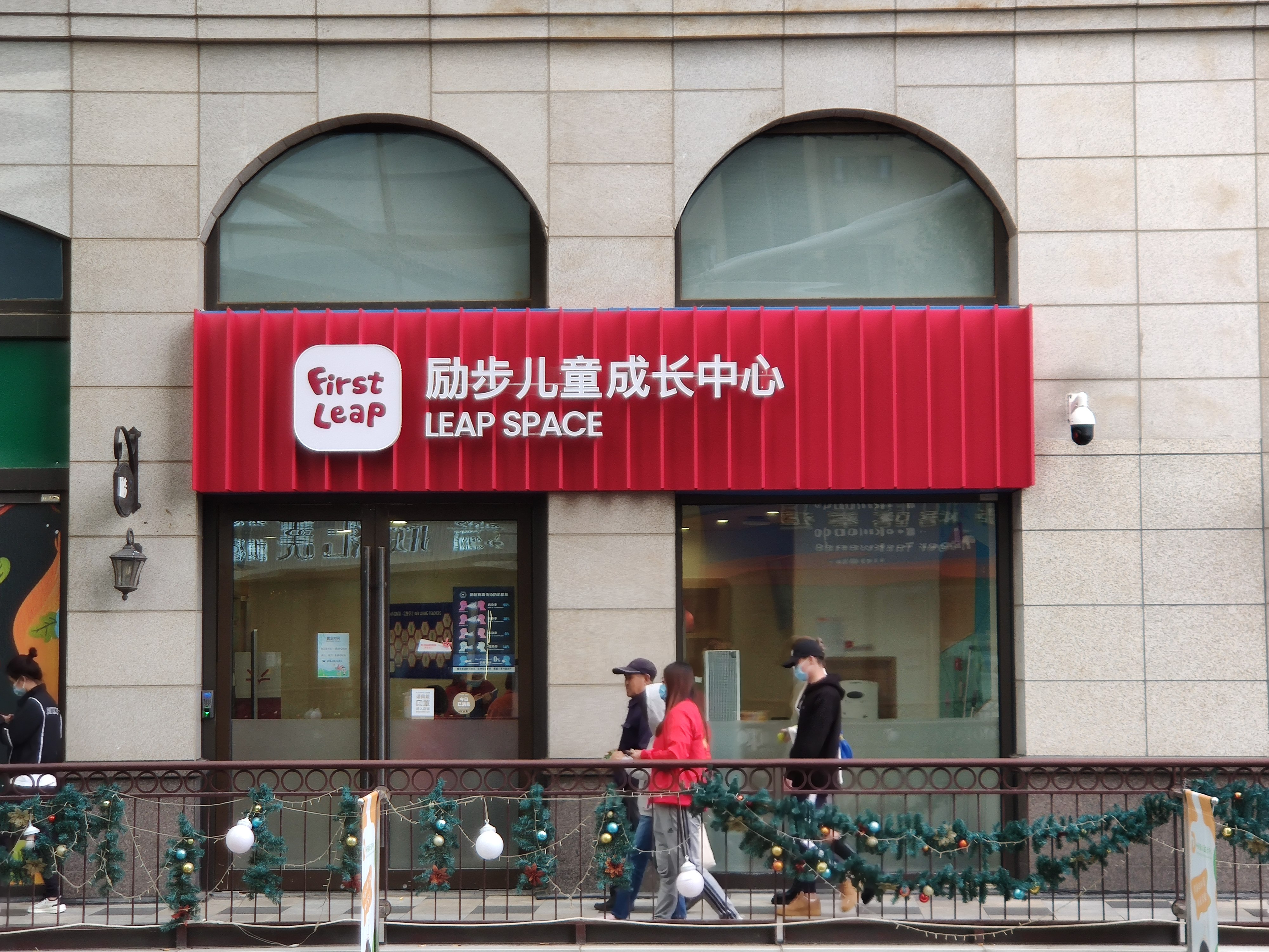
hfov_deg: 29.4
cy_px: 476
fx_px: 2420
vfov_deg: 22.3
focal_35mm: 66
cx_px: 634
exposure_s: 1/100
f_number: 2.2
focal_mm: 6.22
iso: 212
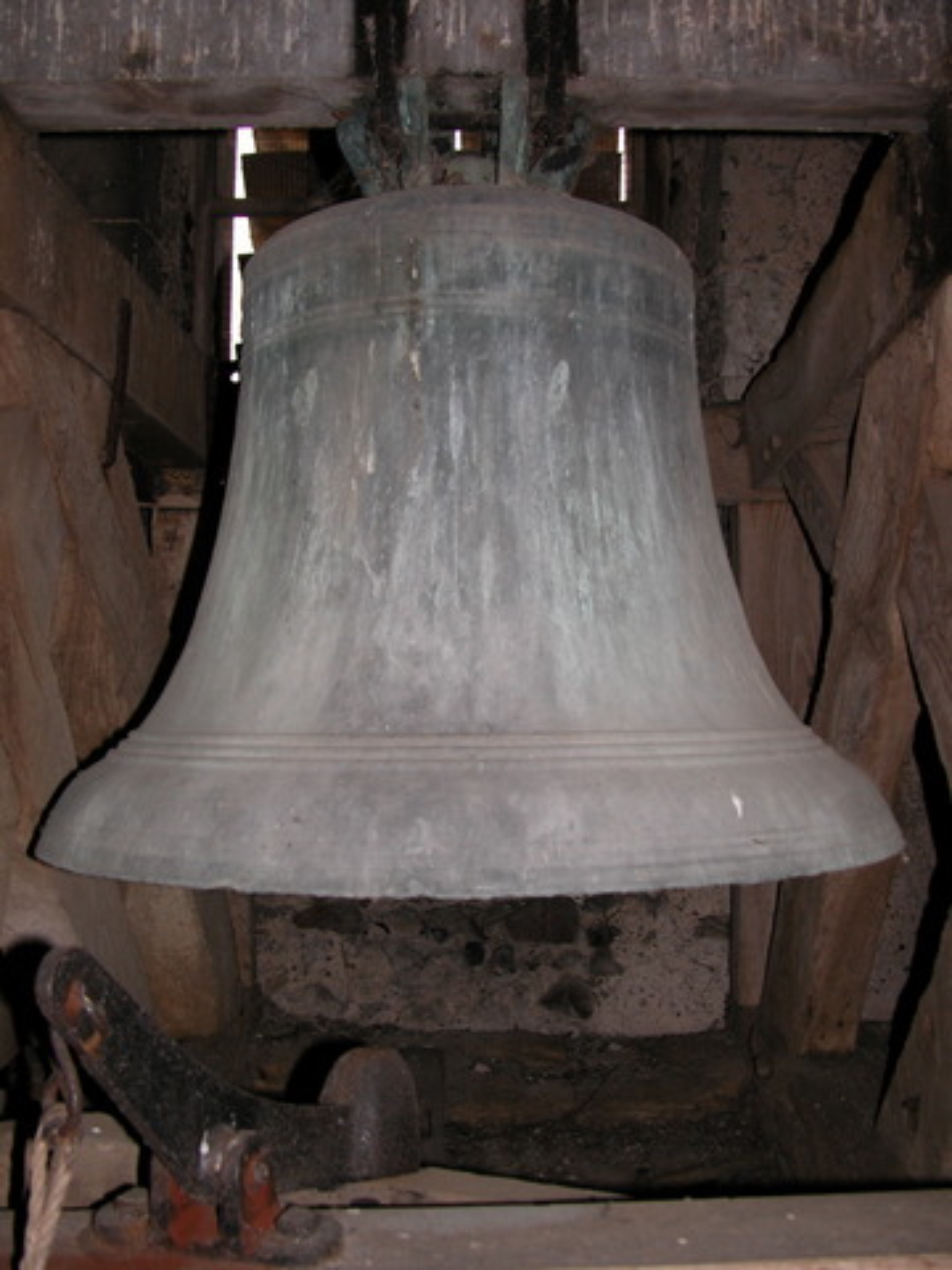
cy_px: 635
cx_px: 476
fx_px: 1283
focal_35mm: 35
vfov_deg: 52.6
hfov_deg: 40.7
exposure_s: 1/60
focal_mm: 8.9
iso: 100
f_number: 2.8
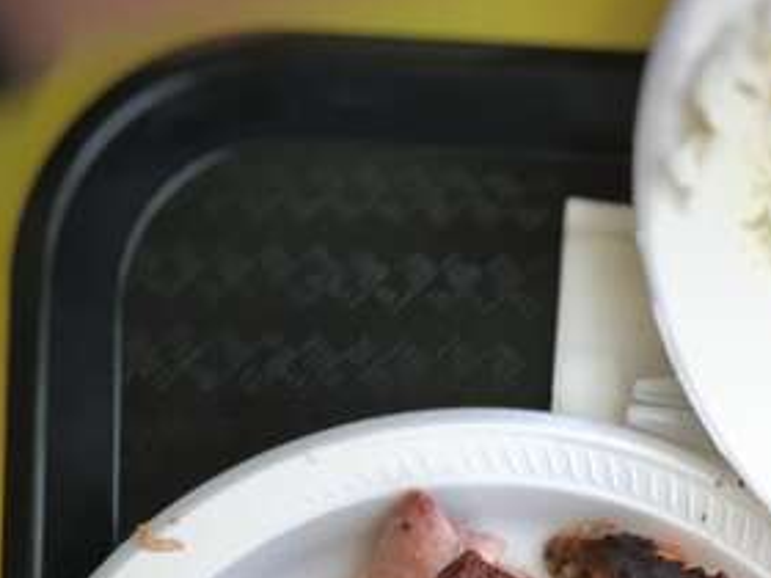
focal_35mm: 83
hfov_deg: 22.4
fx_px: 1849
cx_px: 812
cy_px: 815
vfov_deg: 16.5
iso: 80
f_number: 2.2
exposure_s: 1/30
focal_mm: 4.15
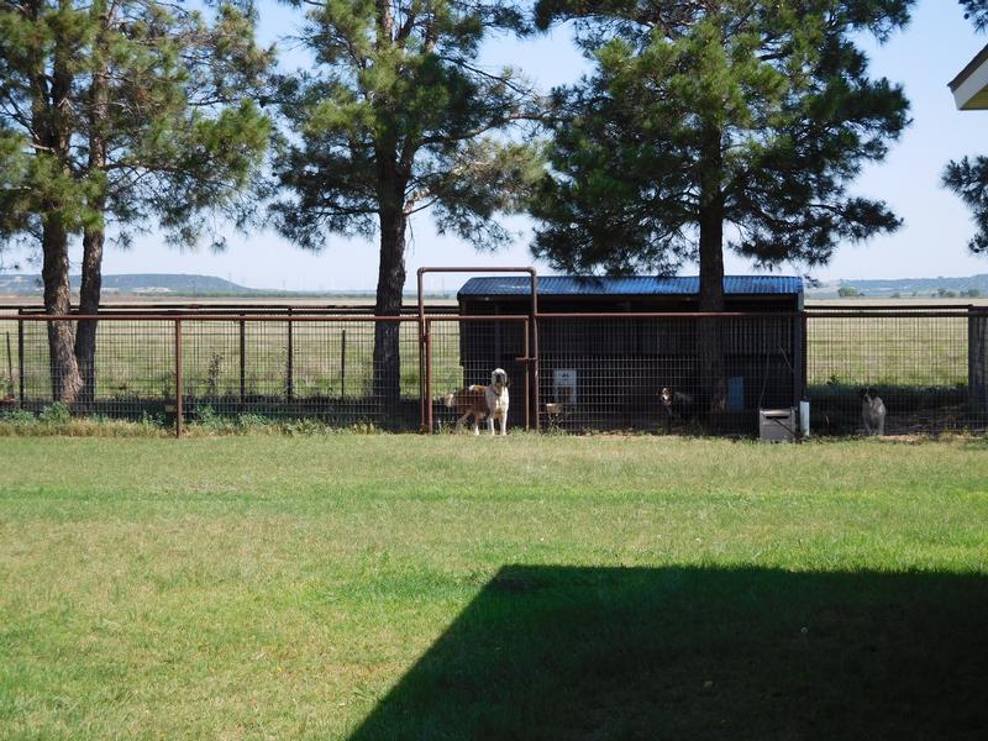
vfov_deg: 21.0
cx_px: 494
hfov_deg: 27.8
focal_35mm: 70
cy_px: 370
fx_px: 1998
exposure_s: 1/500
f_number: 4.5
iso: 125
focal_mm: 12.5
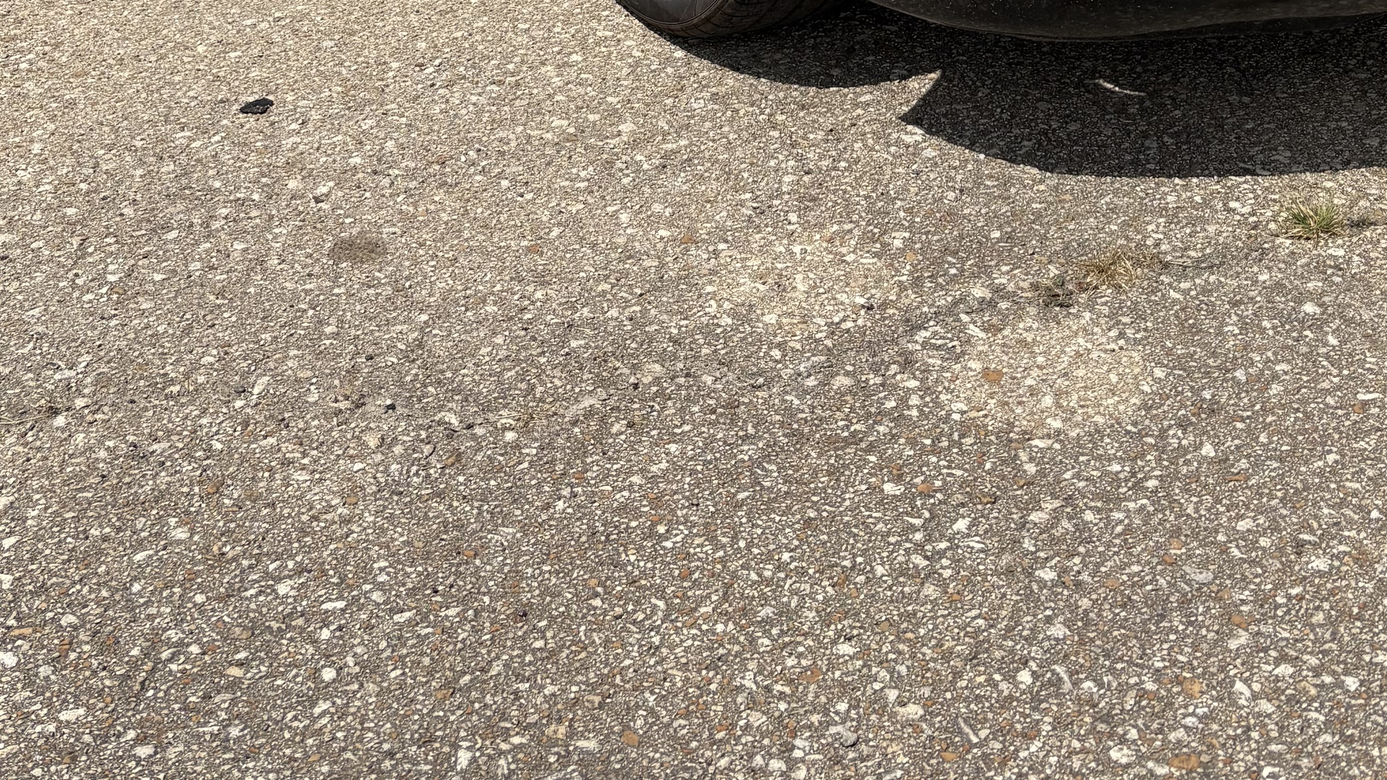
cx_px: 888
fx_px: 2060
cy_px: -457
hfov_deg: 36.9
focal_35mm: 56
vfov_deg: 18.5
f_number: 1.6
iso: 50
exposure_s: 1/5348
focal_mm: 5.96
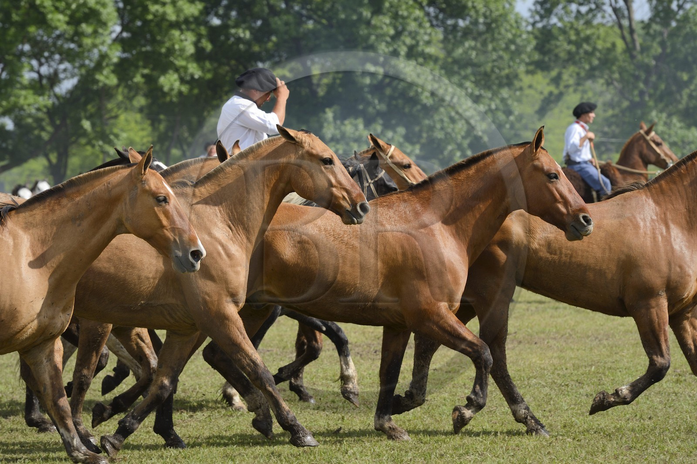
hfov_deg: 13.3
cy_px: 232
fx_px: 3000
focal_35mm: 155
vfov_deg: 8.9
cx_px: 348
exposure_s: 1/800
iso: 400
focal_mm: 155
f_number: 6.3
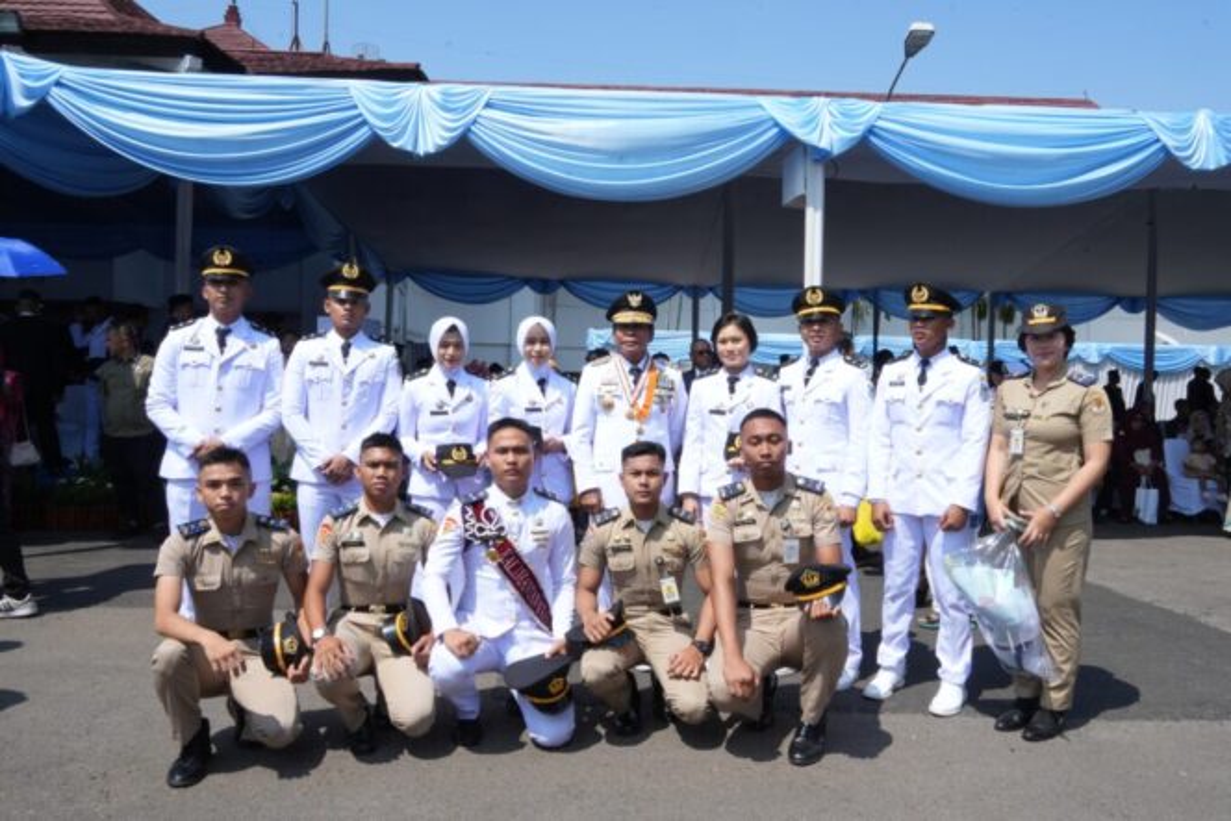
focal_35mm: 24
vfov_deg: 53.2
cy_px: 410
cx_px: 616
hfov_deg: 73.7
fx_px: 821
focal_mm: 24
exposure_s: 1/100
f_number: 22
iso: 400
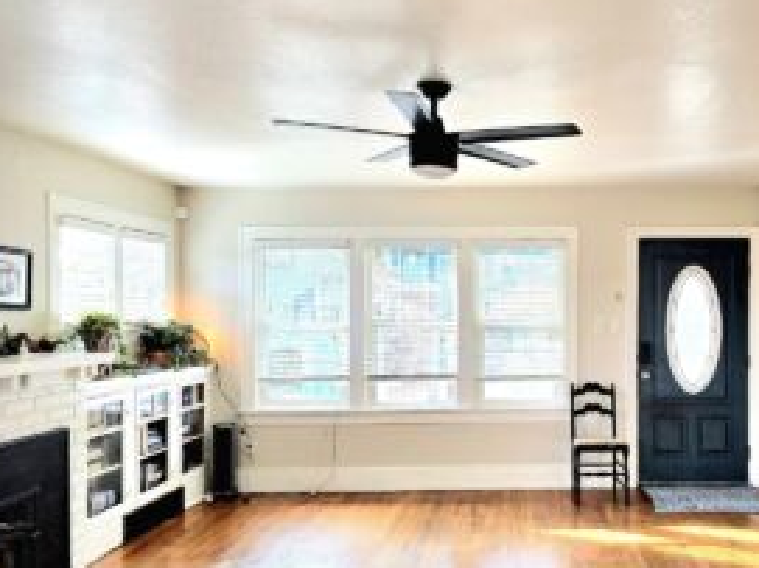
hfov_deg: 52.5
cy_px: 327
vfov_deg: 41.7
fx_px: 745
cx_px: 529
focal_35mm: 34
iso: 50
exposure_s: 1/120
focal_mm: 6.3
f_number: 1.7
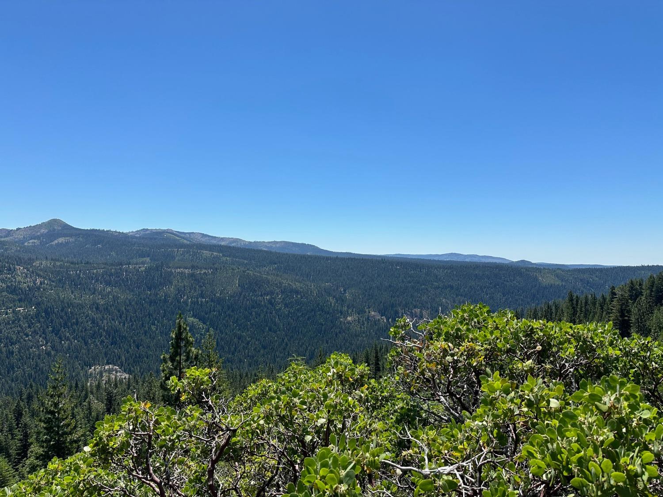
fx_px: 460
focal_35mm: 24
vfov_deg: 56.8
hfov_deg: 71.6
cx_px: 332
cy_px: 248
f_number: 1.78
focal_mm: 6.86
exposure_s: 1/5848
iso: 80
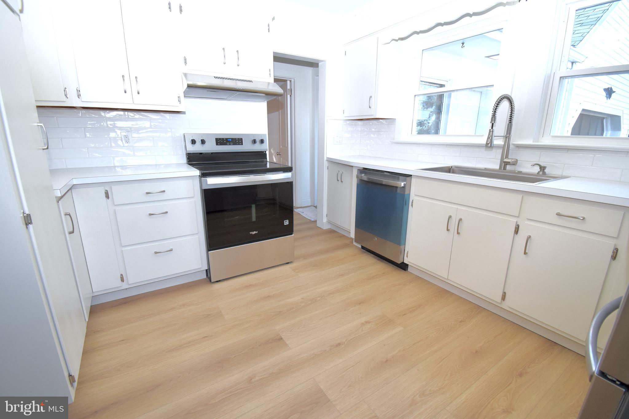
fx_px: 262
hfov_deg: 100.4
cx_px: 314
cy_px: 210
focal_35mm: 15
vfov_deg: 77.3
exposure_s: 1/125
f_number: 5.6
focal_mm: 10
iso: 800
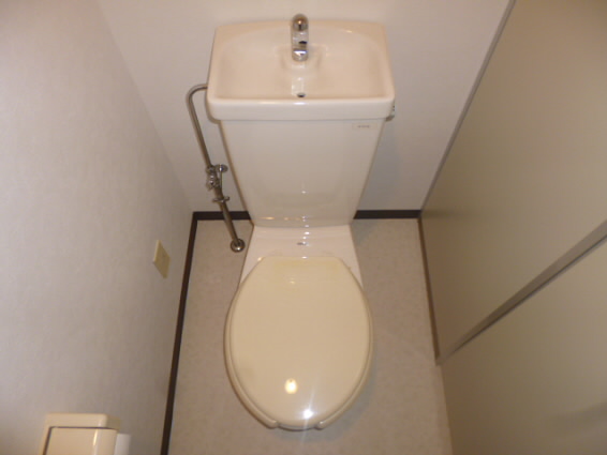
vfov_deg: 56.9
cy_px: 228
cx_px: 304
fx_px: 421
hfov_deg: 71.6
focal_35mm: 24
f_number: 2.5
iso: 100
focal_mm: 4.3
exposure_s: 1/60
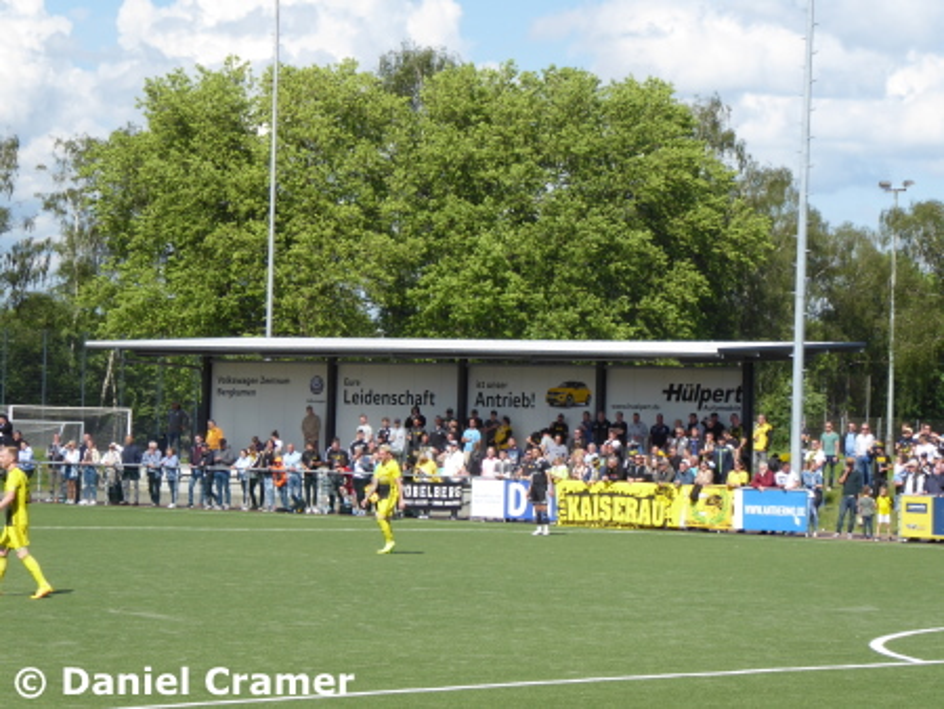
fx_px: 4120
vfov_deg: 9.8
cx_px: 472
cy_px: 354
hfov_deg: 13.1
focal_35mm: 151
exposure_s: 1/320
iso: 80
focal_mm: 27.1
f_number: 5.4
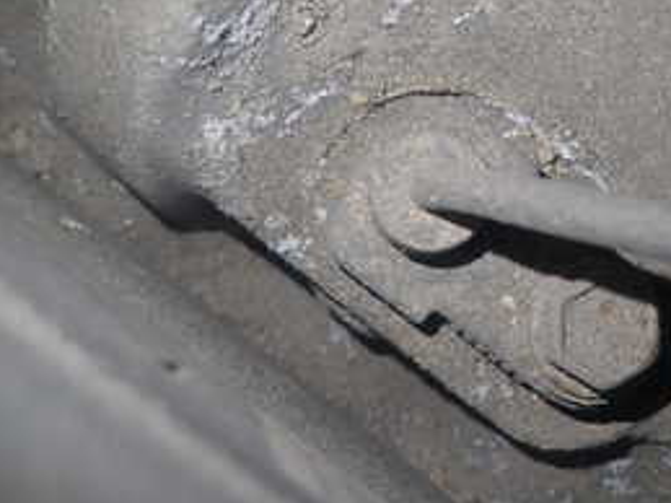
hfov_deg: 31.6
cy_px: 161
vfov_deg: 25.1
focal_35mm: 58
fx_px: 1124
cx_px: 606
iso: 200
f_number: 2
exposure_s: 1/50
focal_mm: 4.5
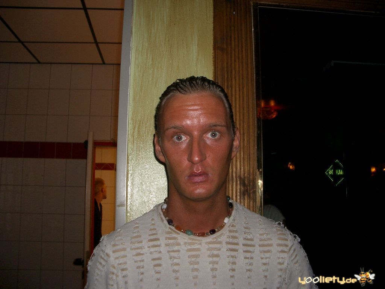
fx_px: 389
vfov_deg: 40.7
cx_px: 192
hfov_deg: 52.6
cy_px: 144
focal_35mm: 35
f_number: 2.6
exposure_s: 1/40
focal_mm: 5.8
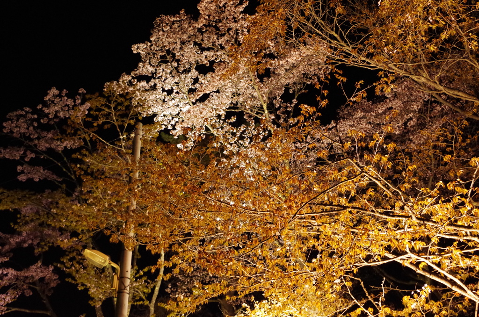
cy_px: 158
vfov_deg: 34.1
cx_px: 240
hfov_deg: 49.6
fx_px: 518
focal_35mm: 39
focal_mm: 26.25
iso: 3200
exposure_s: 1/60
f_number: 5.6
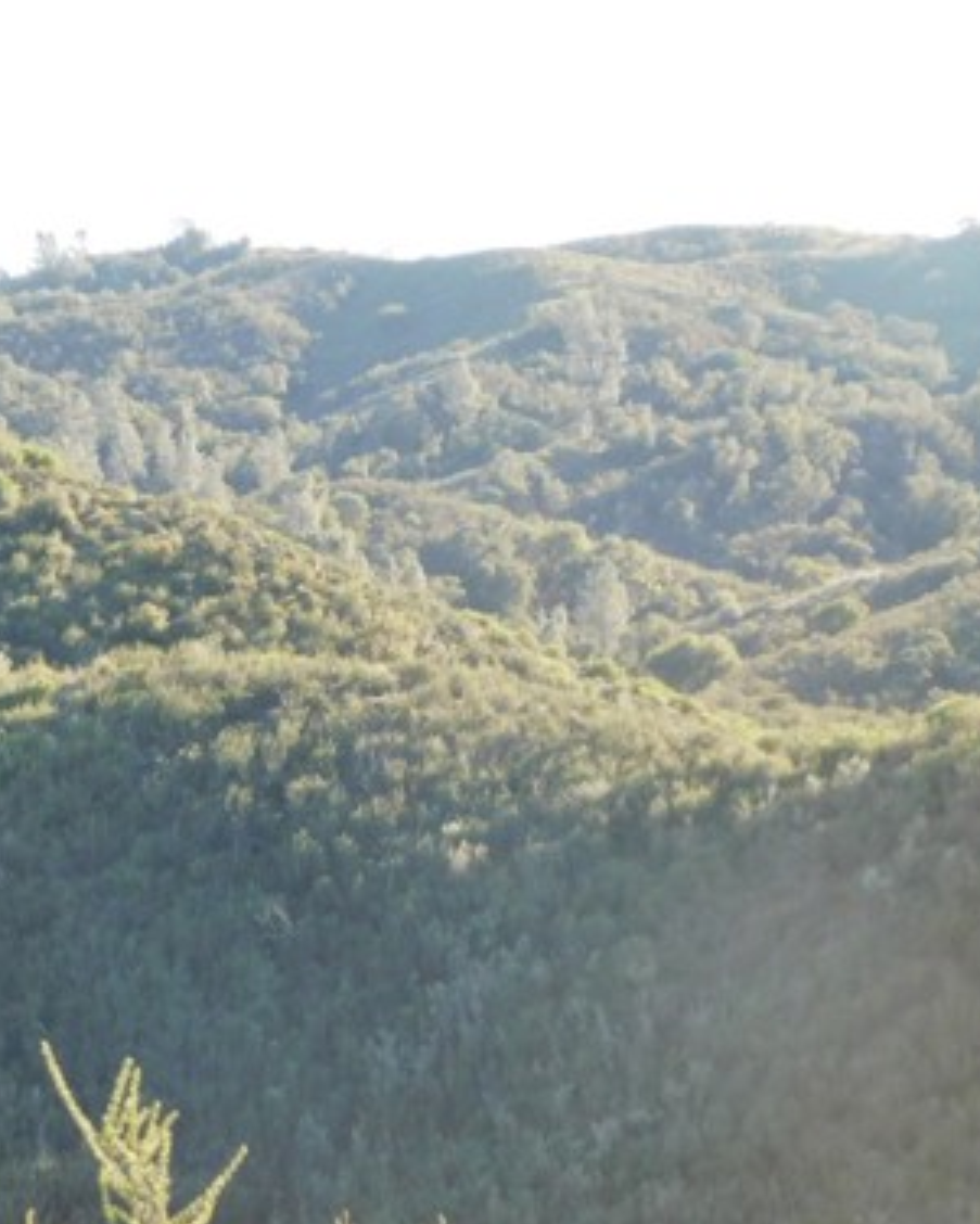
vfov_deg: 12.8
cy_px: 758
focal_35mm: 151
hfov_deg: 10.2
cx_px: 195
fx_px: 5472
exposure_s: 1/125
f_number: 4.5
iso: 125
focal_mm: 16.1
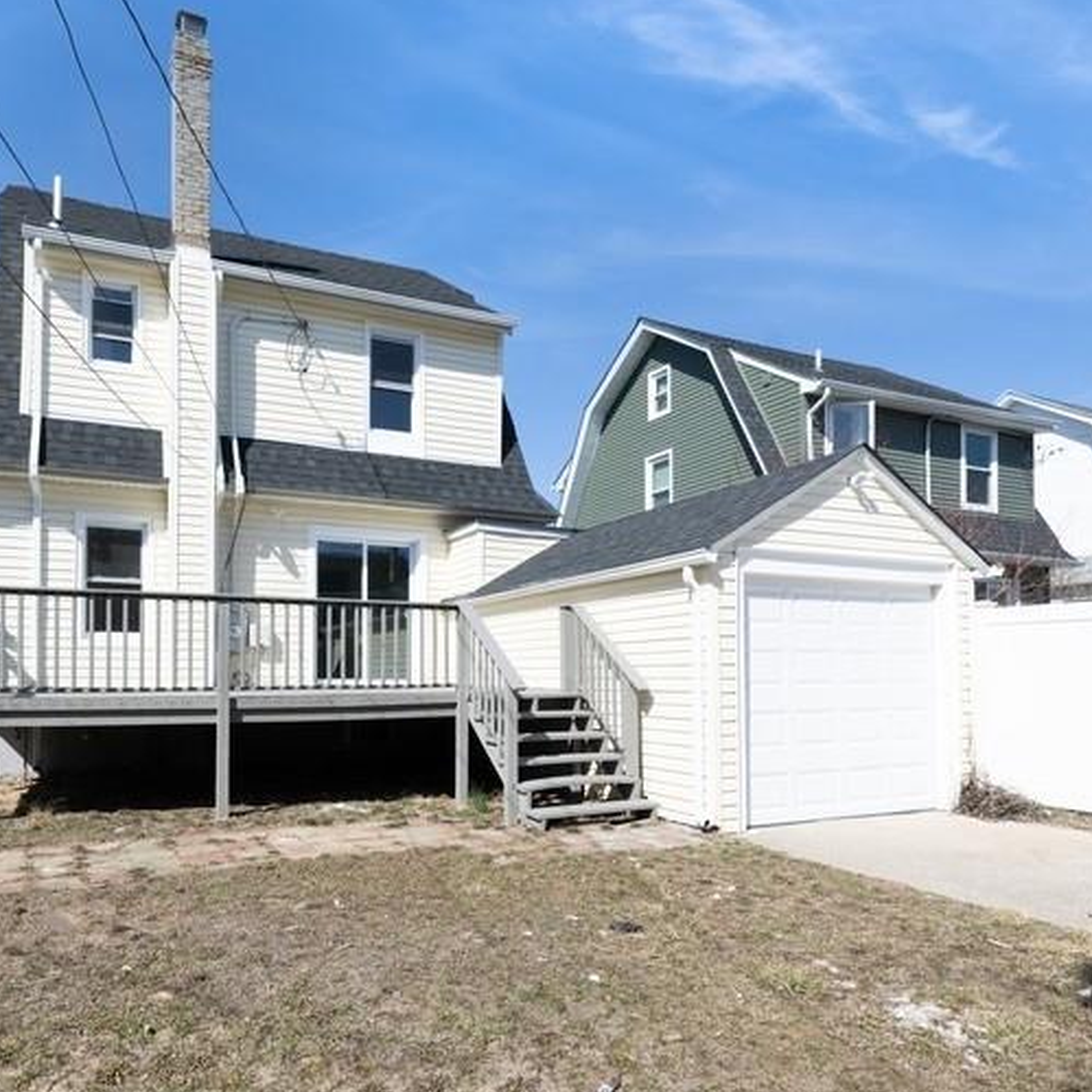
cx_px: 442
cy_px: 643
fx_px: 821
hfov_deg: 66.7
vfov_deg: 66.7
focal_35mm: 23
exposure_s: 1/5000
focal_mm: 15
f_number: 8
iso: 640
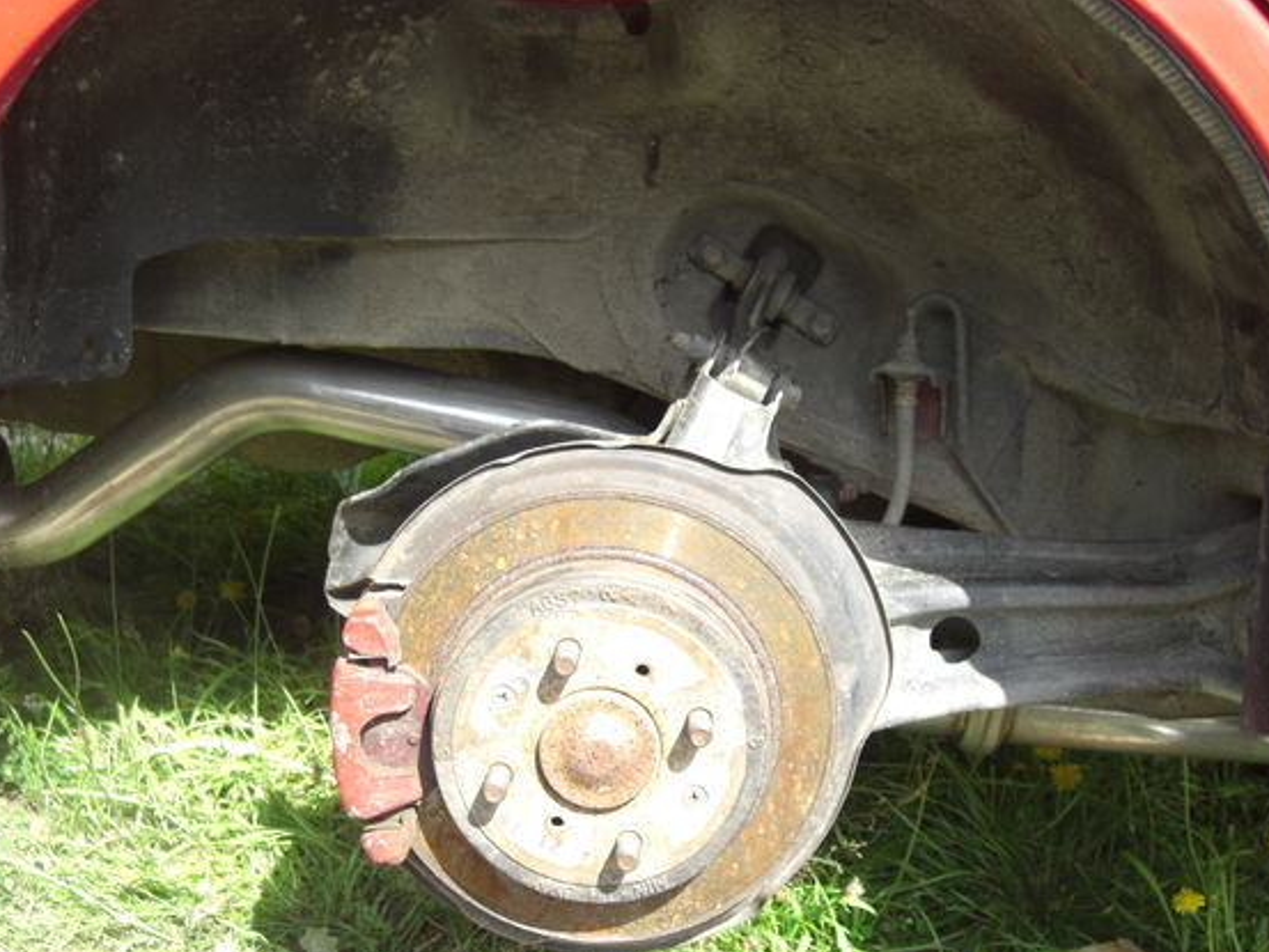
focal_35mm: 44
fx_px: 1613
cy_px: 546
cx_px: 633
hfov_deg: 42.9
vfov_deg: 32.8
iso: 80
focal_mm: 7.9
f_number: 2.8
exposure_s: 1/250
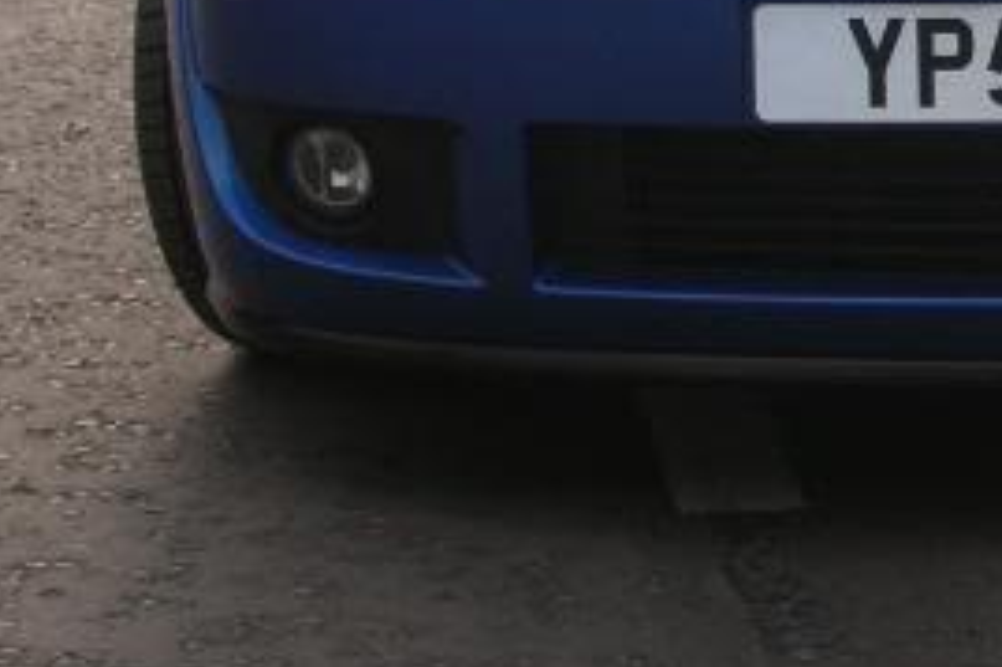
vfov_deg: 10.6
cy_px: -181
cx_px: 1069
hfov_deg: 15.9
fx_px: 3505
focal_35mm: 126
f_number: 3.3
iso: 50
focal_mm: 8.5
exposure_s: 1/262
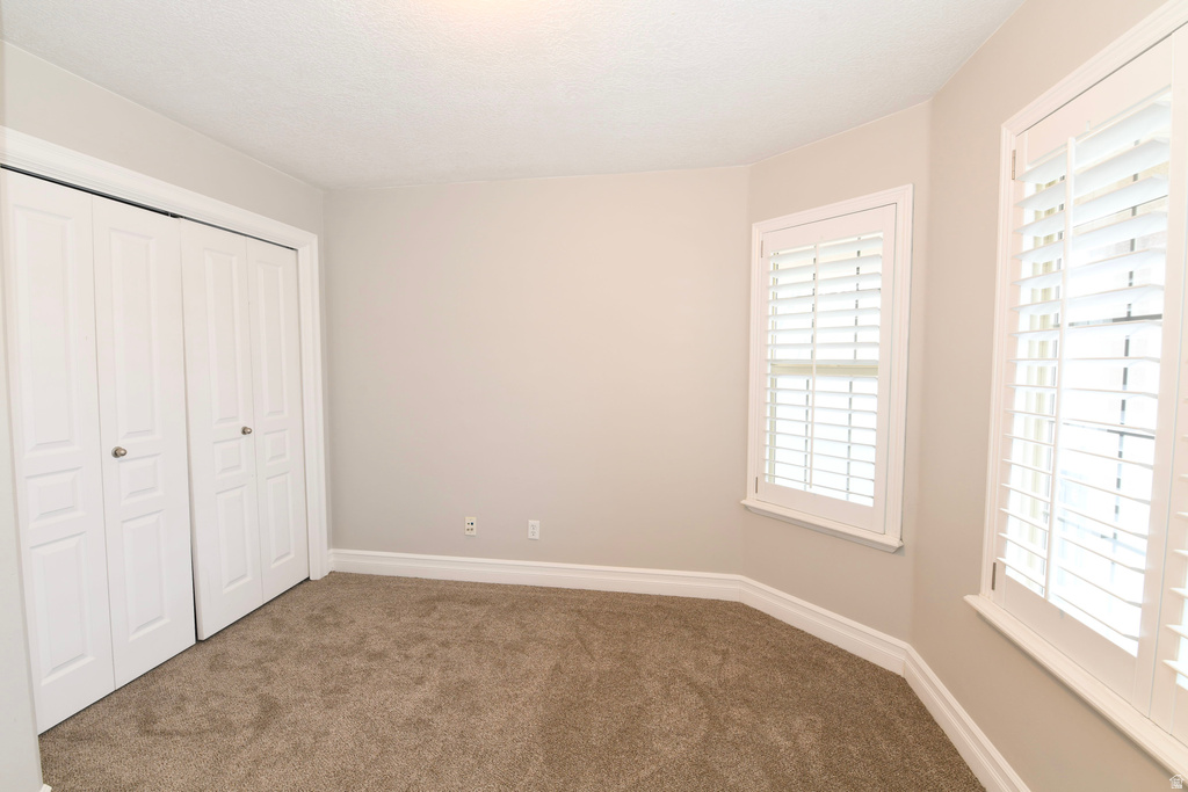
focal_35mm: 24
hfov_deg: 73.7
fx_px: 792
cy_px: 396
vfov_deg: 53.1
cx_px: 594
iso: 200
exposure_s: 1/2
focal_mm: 24
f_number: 8
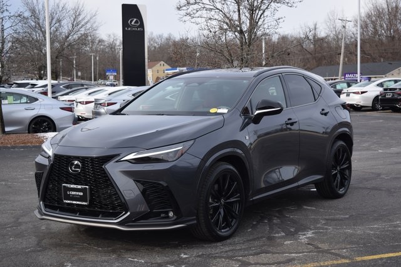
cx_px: 200
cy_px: 134
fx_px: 668
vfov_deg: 22.6
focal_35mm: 60
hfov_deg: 33.4
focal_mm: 40
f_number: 5
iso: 400
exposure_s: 1/1250
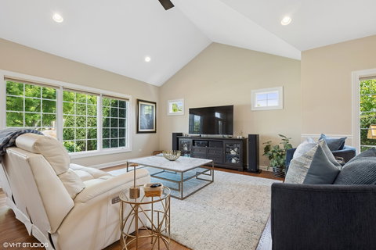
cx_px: 188
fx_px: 167
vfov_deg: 73.7
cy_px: 125
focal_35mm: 16
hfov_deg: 96.7
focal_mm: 16
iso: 200
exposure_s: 1/15
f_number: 9.5
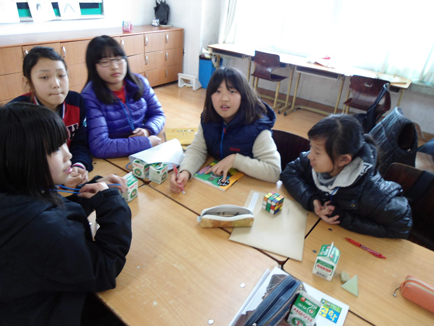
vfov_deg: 53.1
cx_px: 217
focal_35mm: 26
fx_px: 326
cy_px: 163
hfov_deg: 67.3
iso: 200
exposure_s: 1/30
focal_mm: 4.7
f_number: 2.8
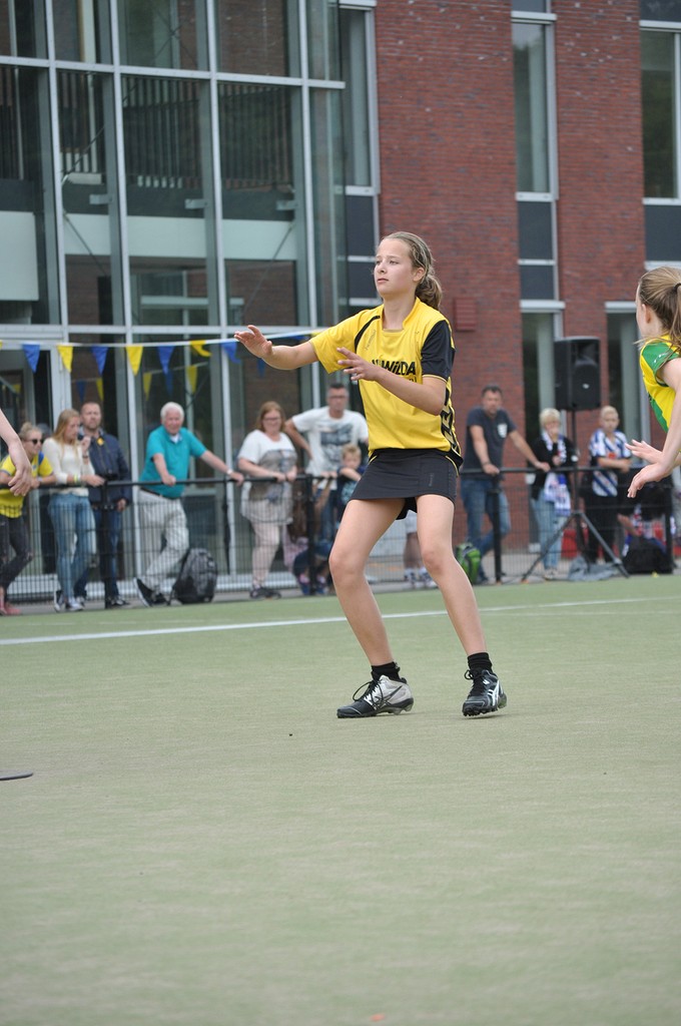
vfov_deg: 13.7
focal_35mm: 150
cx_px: 340
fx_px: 4267
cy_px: 513
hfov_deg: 9.1
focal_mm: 100
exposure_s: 1/500
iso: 400
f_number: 5.6
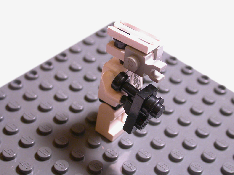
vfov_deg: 17.4
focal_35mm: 85
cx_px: 117
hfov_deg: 23.0
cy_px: 88
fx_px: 575
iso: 100
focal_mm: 17.7
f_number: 3.6
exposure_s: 1/9.4
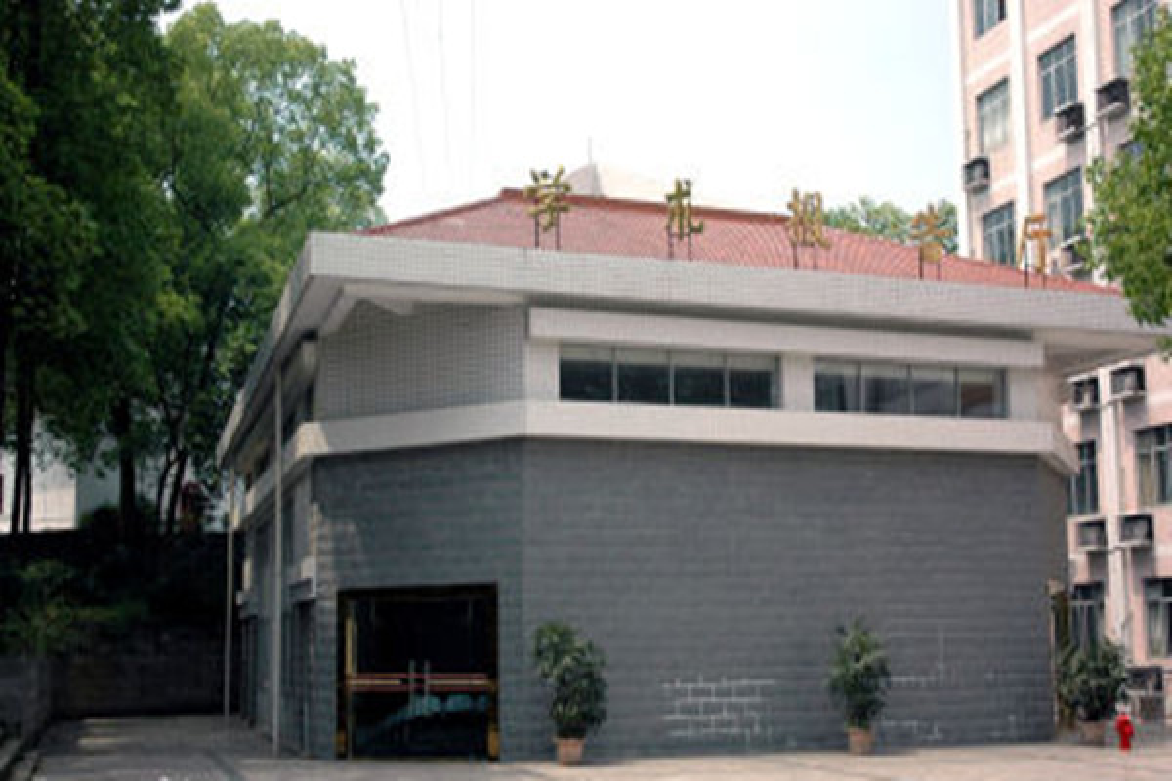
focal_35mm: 40
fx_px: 1318
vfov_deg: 33.0
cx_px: 586
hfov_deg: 47.9
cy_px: 390
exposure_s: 1/4000
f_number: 3.8
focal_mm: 27
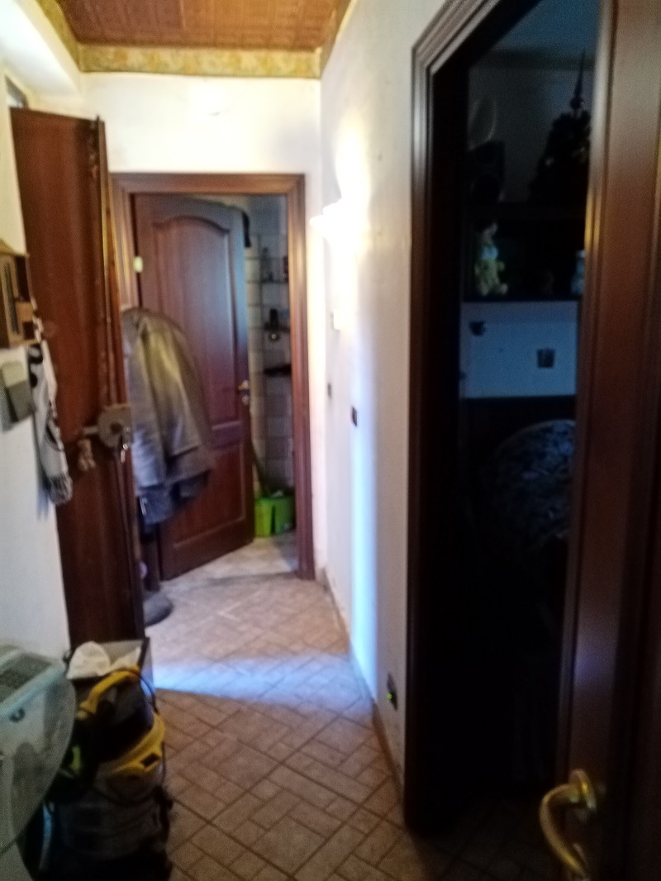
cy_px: 440
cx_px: 330
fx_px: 662
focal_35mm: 26
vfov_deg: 67.3
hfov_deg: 53.1
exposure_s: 1/20
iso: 883
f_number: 1.8
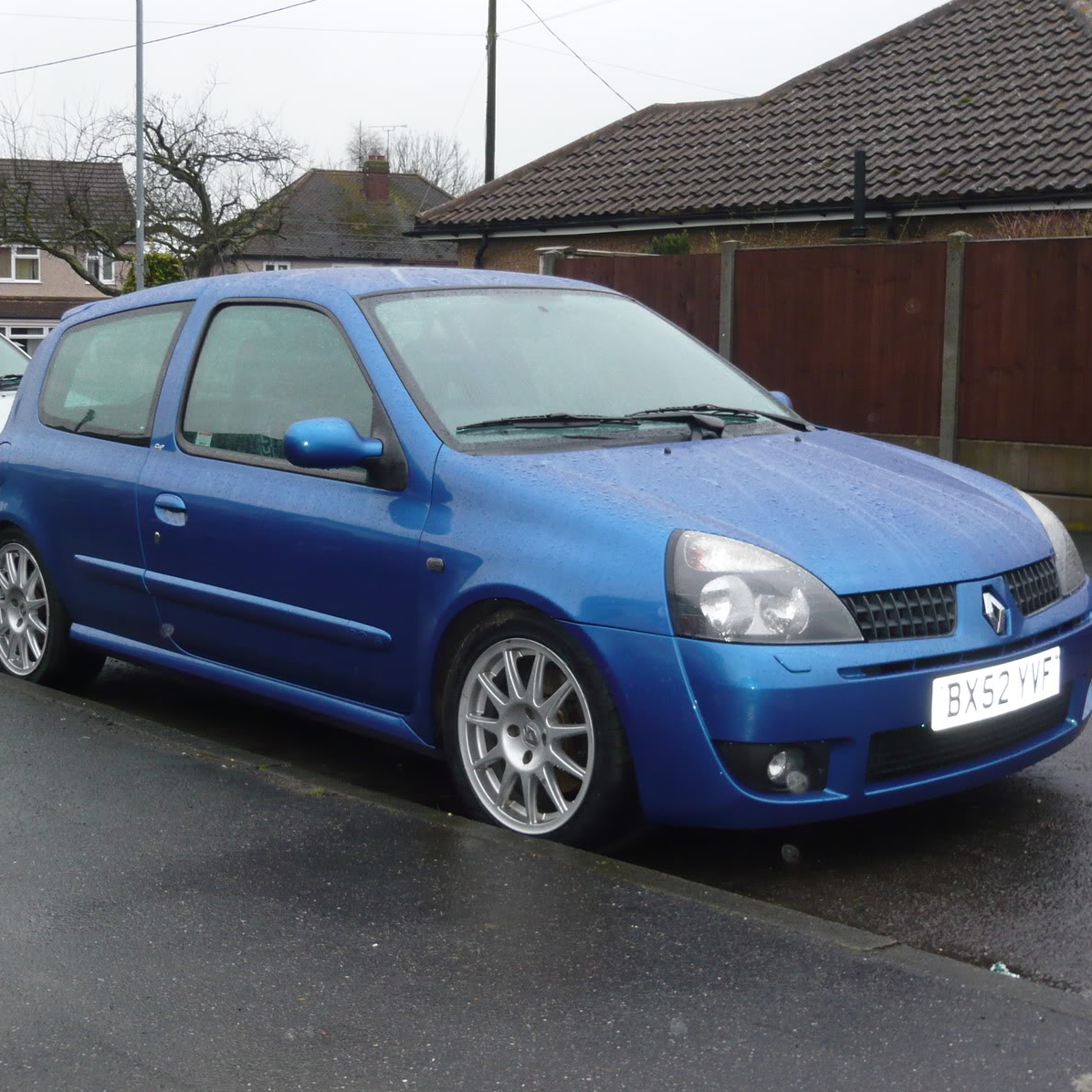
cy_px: 546
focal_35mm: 48
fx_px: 1713
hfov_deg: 35.3
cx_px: 509
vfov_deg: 35.4
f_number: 3.3
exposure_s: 1/40
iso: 160
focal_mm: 6.6
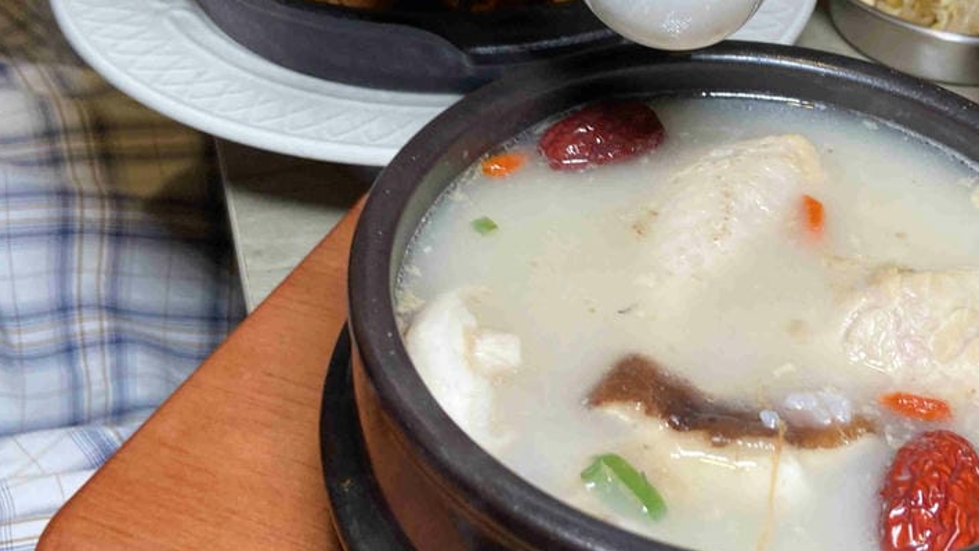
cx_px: 636
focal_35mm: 48
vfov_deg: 24.9
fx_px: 1246
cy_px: 213
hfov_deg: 42.4
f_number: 1.8
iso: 100
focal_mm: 4.25
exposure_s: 1/120
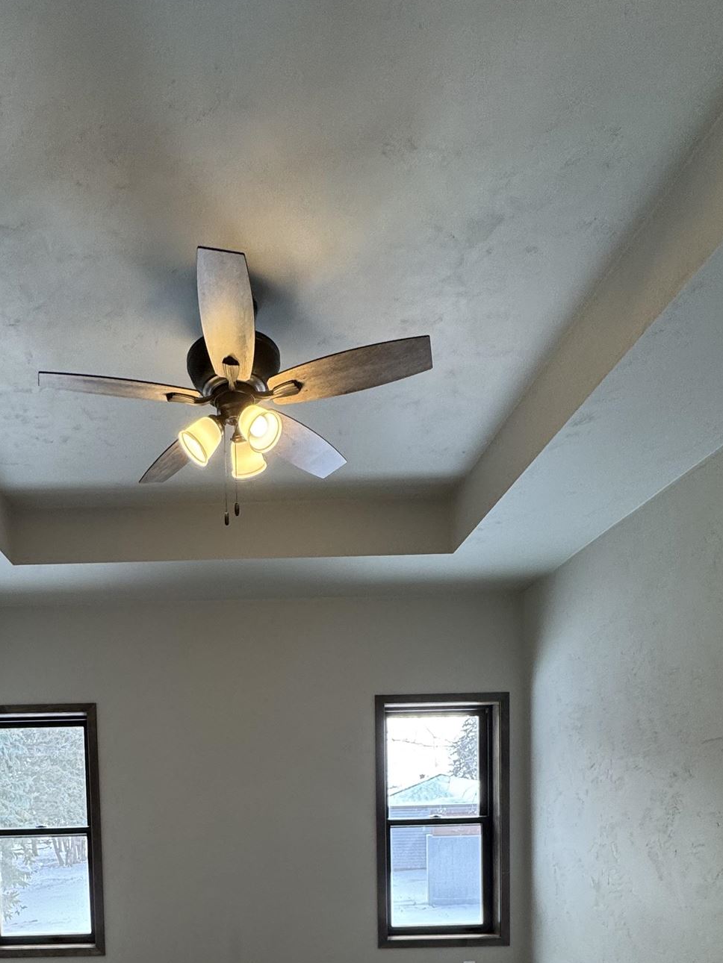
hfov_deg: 53.5
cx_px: 226
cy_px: 852
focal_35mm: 25
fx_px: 696
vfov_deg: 59.8
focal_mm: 2.22
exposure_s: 1/120
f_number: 2.2
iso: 125
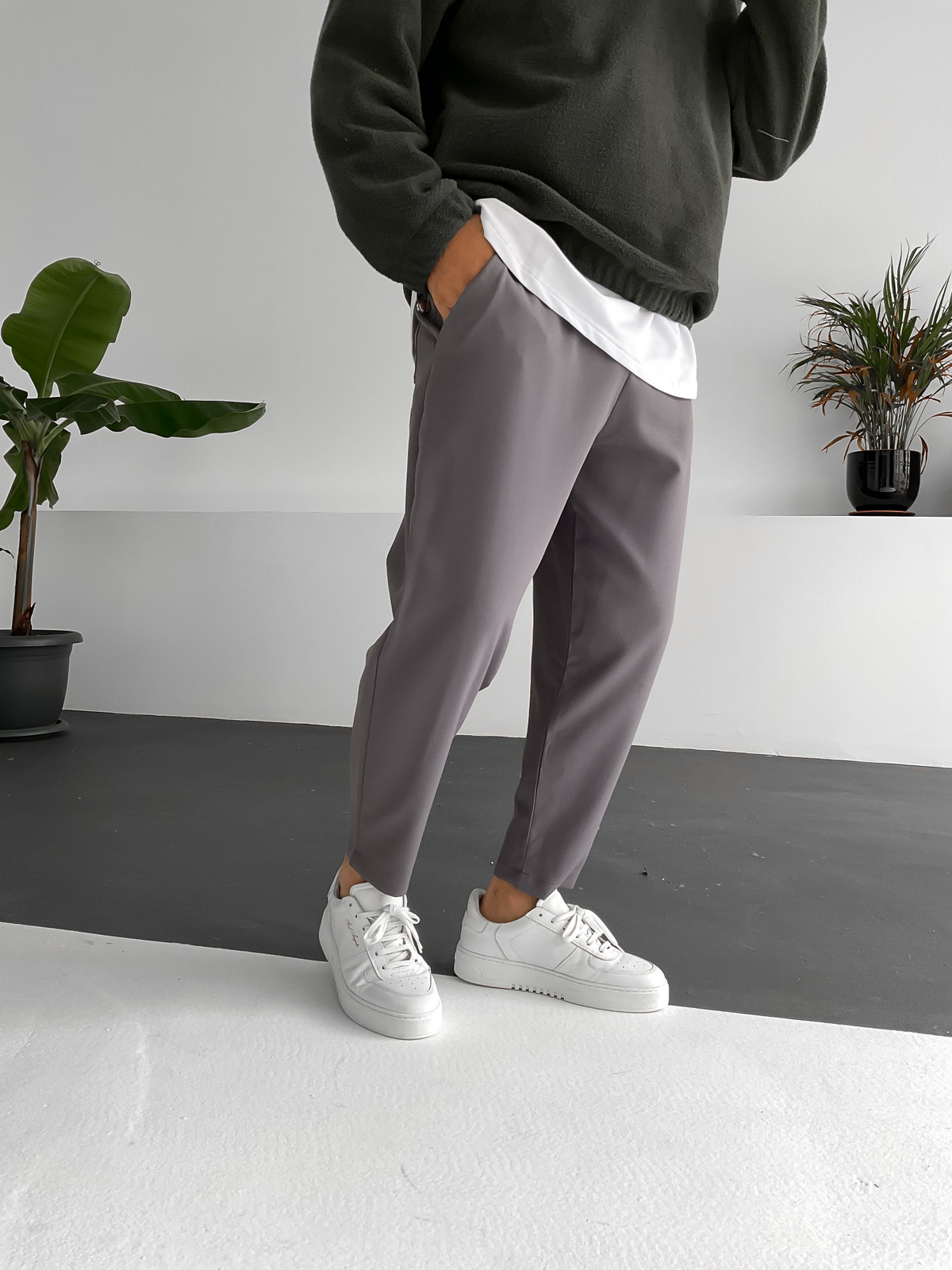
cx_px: 476
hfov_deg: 48.2
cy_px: 635
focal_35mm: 29
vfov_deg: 61.7
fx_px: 1063
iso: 50
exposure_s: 1/120
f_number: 1.8
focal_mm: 3
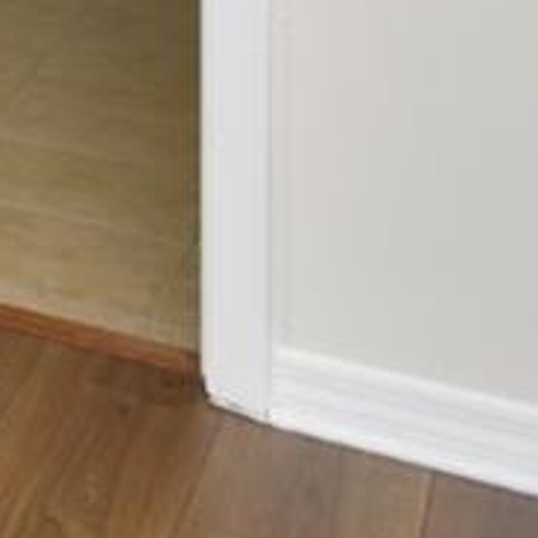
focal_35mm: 111
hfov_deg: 9.9
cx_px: -1249
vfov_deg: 13.4
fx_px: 1952
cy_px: -558
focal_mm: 10
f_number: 4.5
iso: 100
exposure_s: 1/60
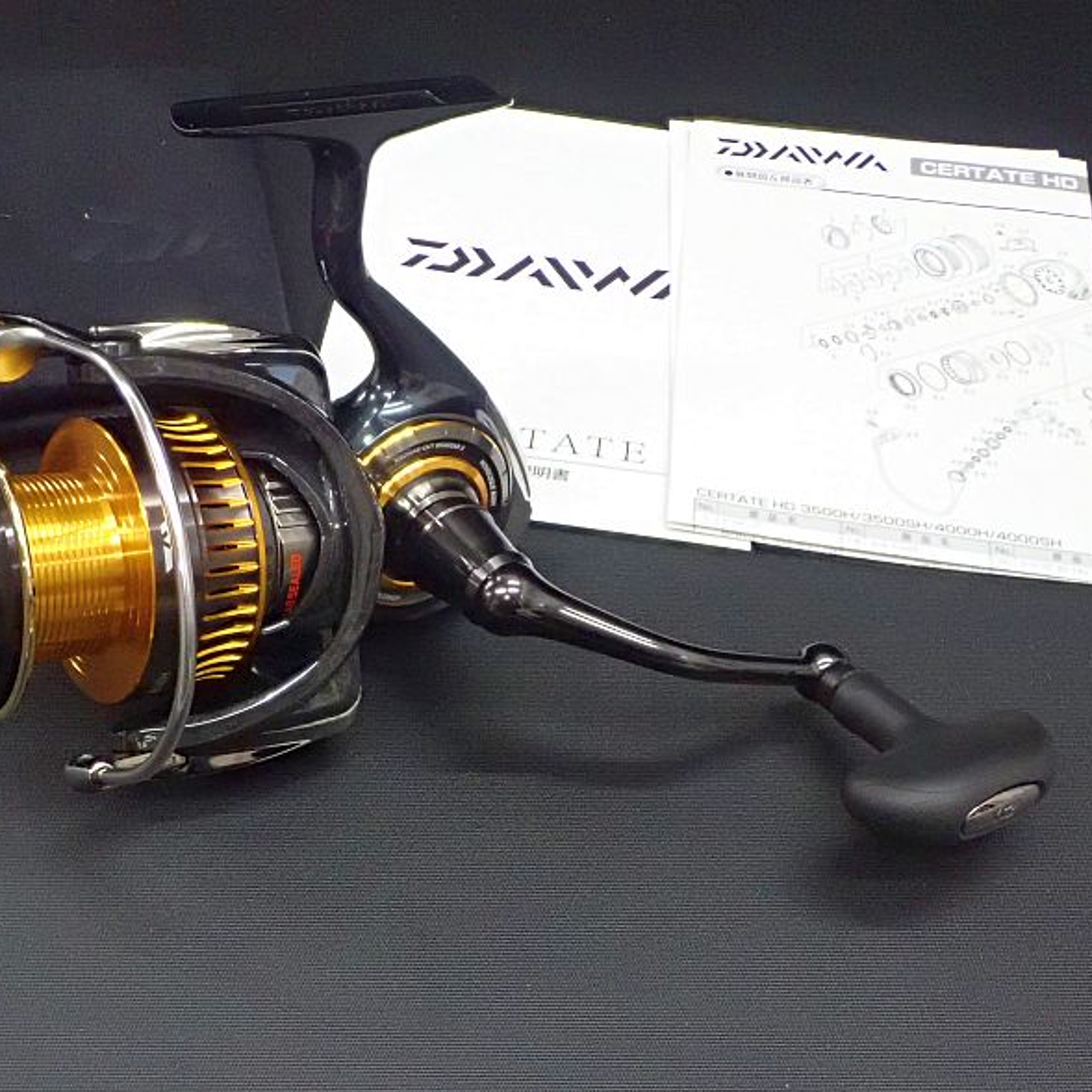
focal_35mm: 48
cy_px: 541
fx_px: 1713
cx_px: 362
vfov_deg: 35.4
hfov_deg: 35.0
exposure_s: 1/40
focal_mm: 7.34
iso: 1600
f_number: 4
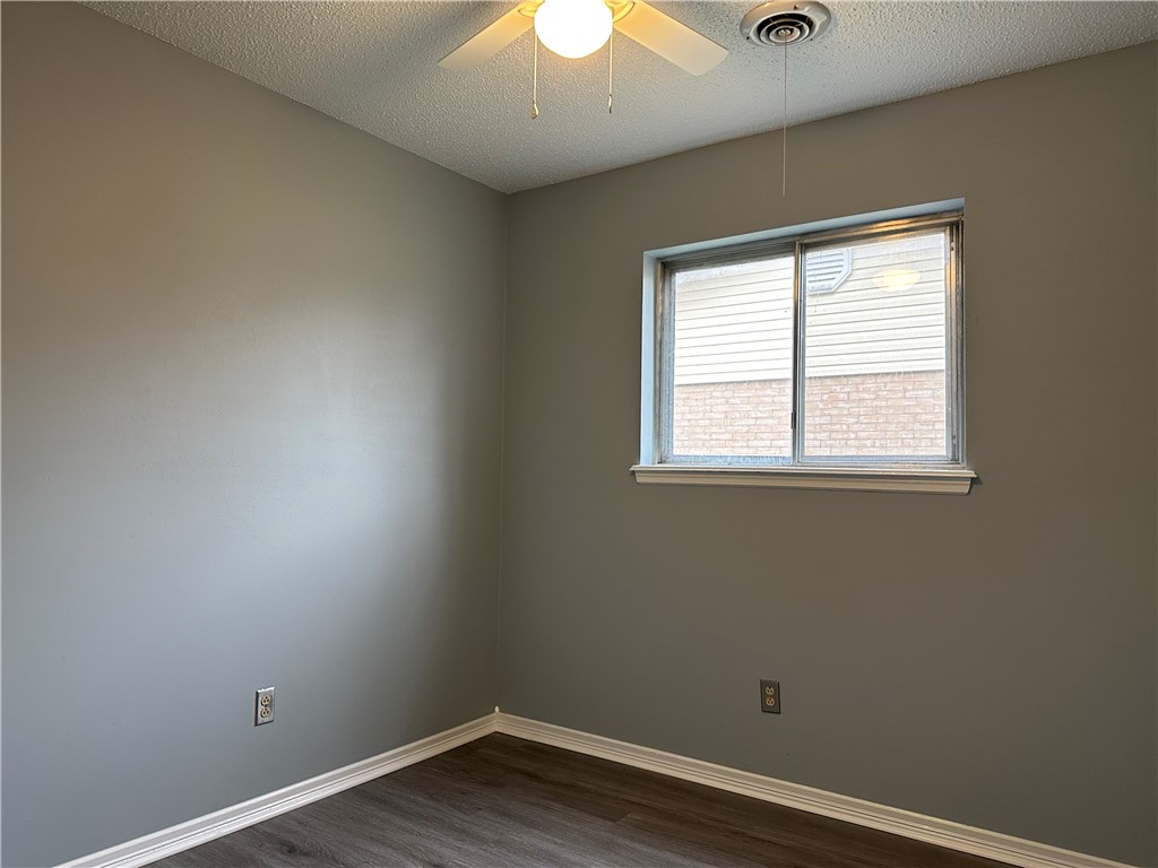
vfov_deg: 56.8
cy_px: 434
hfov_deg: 71.6
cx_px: 579
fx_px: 803
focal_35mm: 24
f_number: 1.78
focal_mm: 6.86
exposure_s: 1/60
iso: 200
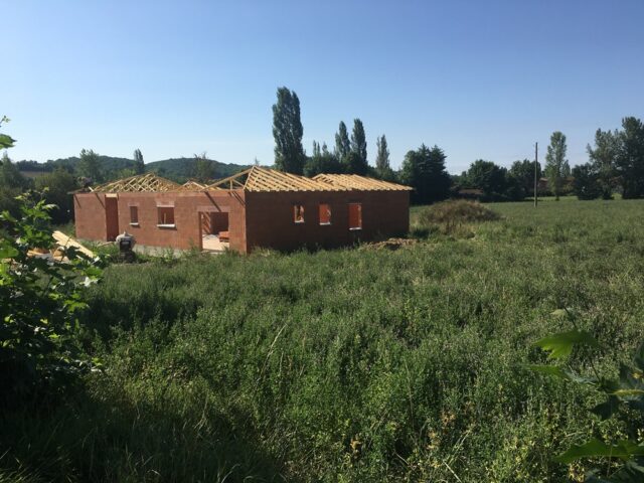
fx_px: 540
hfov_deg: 61.7
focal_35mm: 29
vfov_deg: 48.2
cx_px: 322
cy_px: 242
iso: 25
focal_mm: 4.15
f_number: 2.2
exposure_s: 1/1637
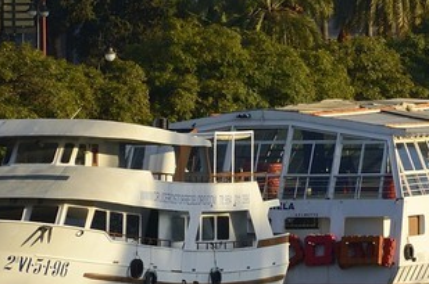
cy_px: -94
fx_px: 12017
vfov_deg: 1.4
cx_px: 1054
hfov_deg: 2.0
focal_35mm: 1010
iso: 200
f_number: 13
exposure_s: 1/200
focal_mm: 195
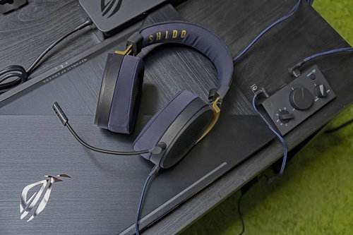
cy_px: 118
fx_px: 441
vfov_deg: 29.8
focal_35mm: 45
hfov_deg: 43.6
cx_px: 176
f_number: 4
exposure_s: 1/160
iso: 4000
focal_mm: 30
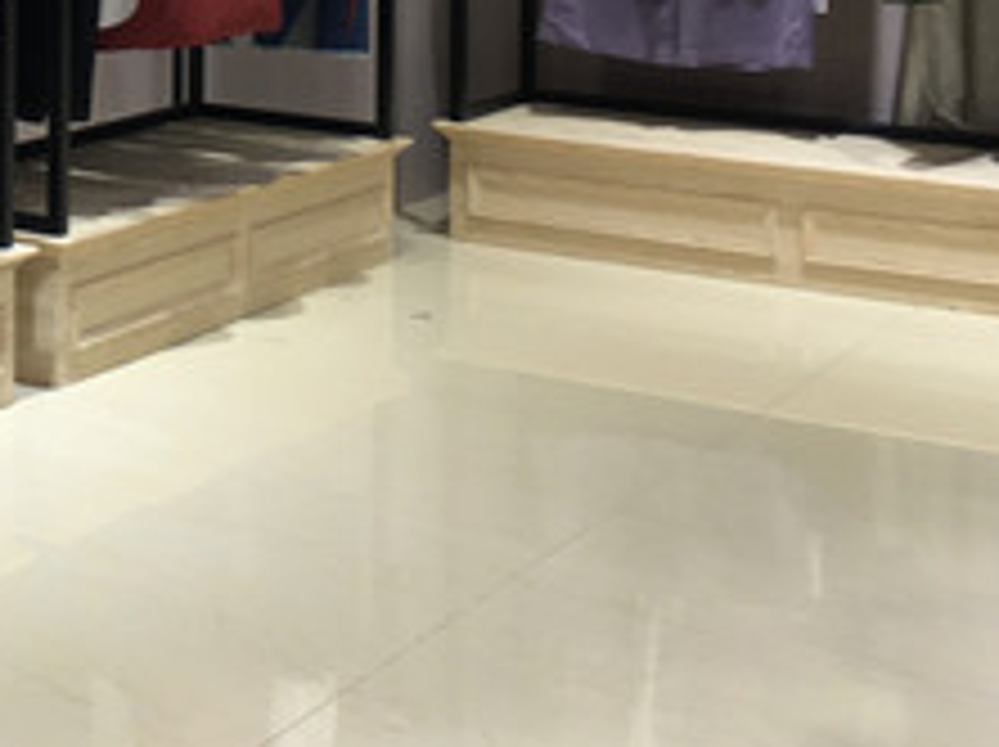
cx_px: -328
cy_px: -274
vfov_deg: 15.6
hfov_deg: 20.1
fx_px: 2566
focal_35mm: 89
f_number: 2.2
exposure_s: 1/50
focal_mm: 4.15
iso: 25
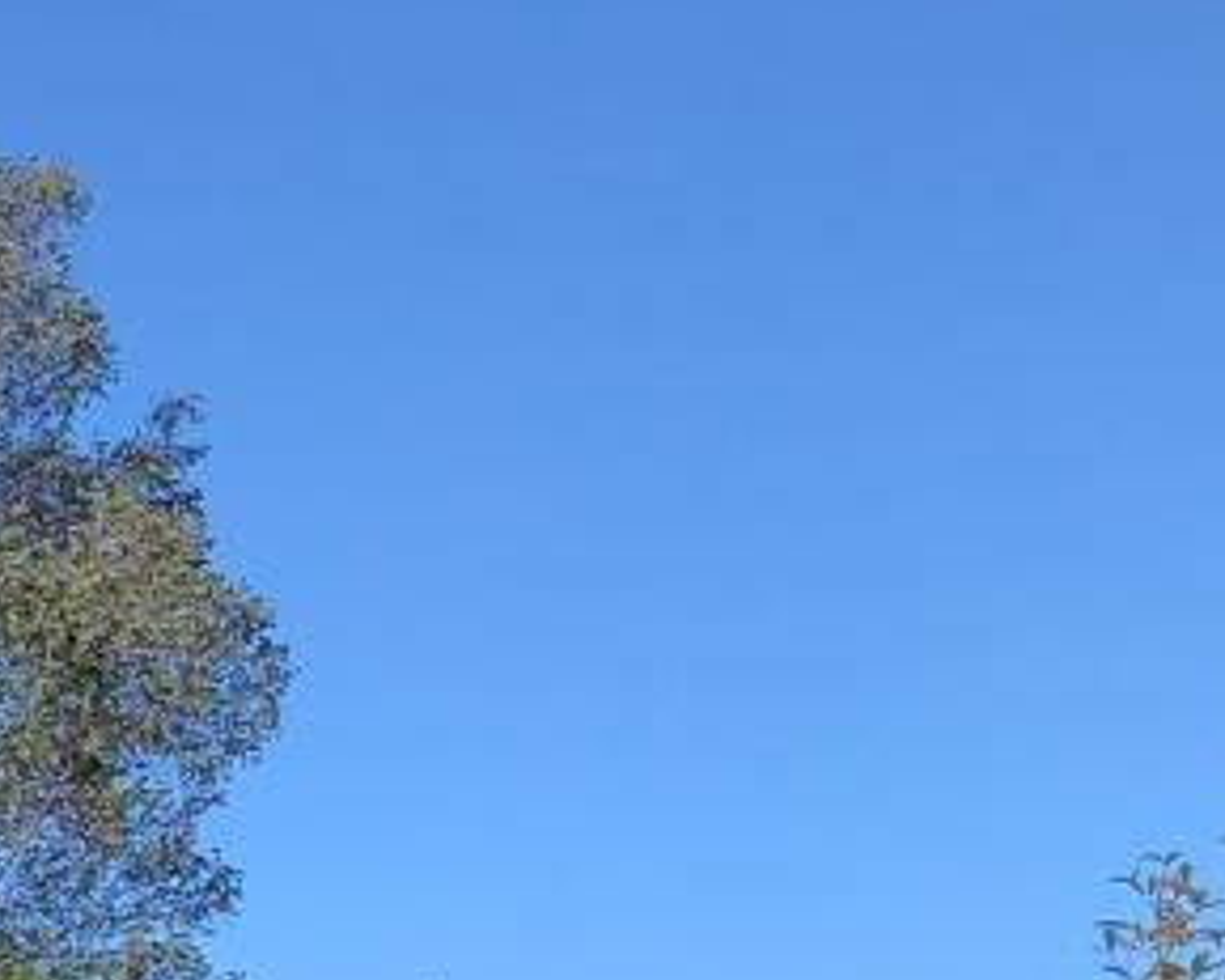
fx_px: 5147
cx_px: -1933
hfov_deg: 10.9
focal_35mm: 142
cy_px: 1618
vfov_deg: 10.4
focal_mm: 3.99
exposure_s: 1/823
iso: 20
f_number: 1.8
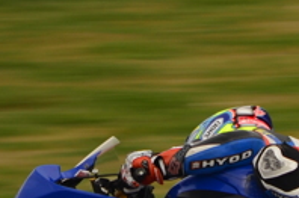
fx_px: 19305
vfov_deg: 0.6
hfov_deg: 0.9
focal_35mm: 2330
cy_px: 228
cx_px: 341
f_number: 5.6
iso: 140
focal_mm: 300
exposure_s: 1/200
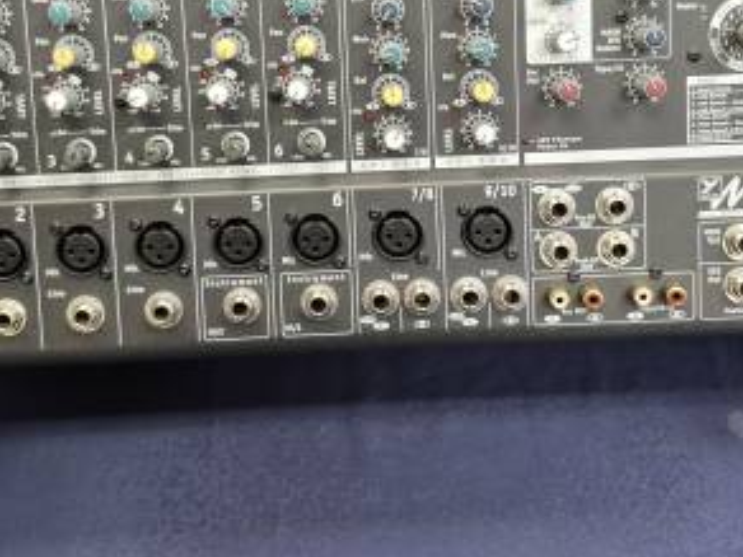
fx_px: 880
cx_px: 372
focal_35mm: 41
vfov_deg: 34.2
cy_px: 120
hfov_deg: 45.8
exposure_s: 1/120
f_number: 1.8
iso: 500
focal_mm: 5.4
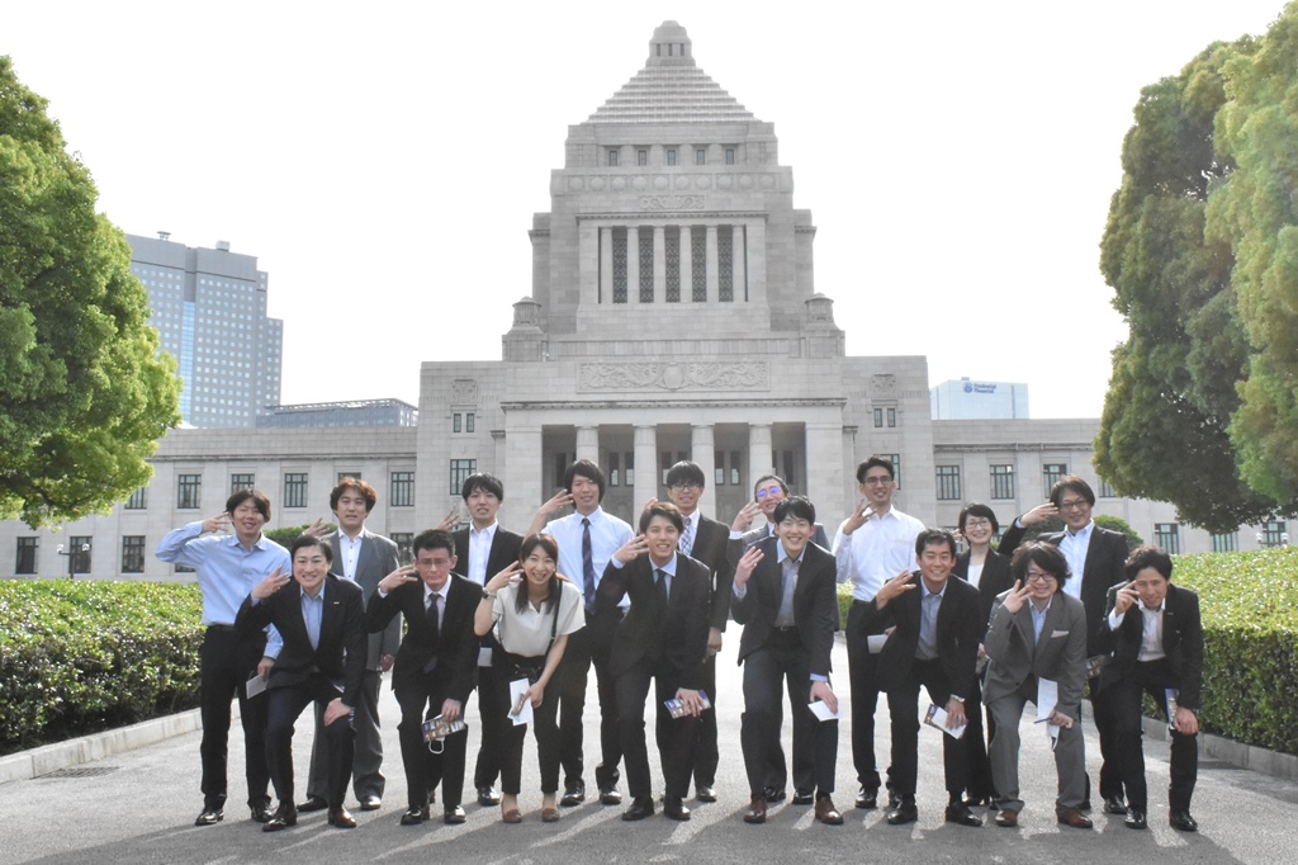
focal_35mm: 30
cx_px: 649
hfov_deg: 61.9
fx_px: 1081
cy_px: 432
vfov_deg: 43.6
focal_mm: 20
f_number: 22
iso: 2500
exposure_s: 1/400
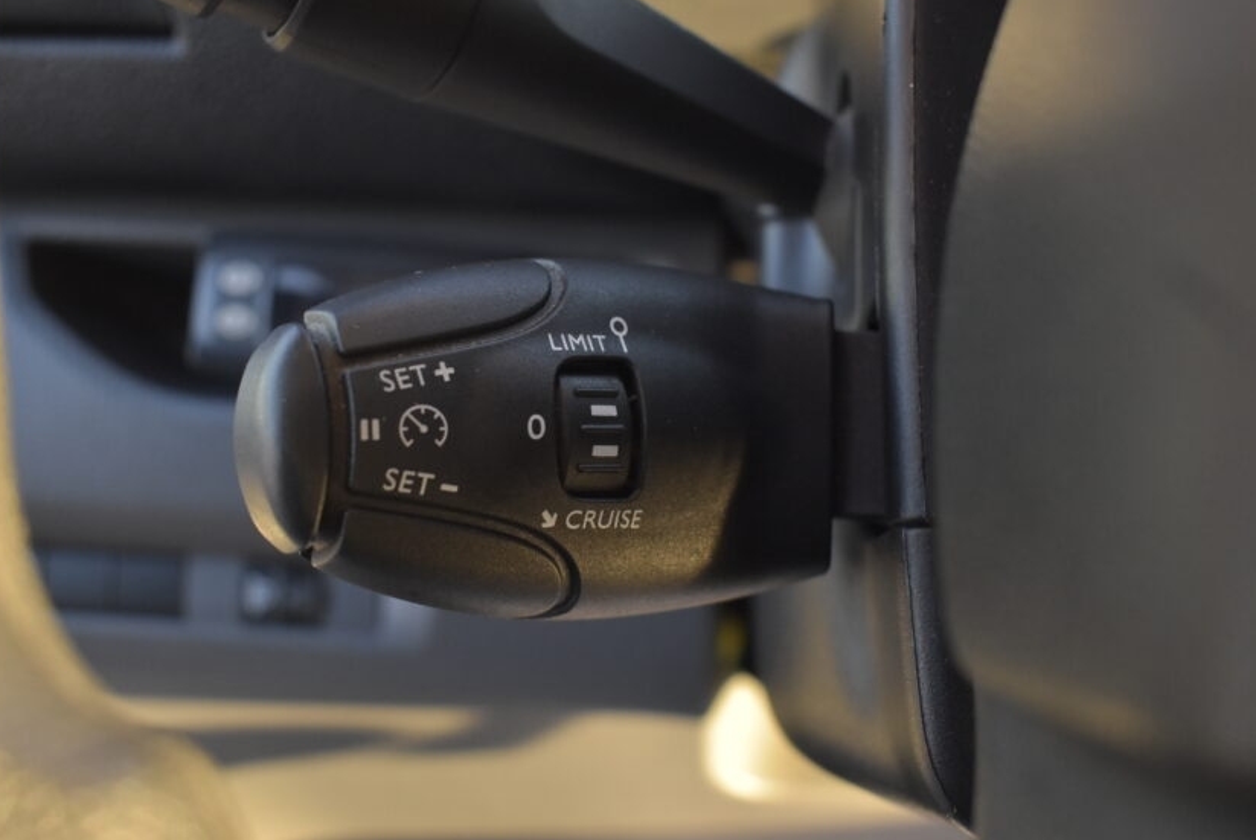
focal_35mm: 41
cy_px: 509
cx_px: 591
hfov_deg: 47.3
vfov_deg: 32.6
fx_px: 1432
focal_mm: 22
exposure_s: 1/400
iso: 1600
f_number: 3.8
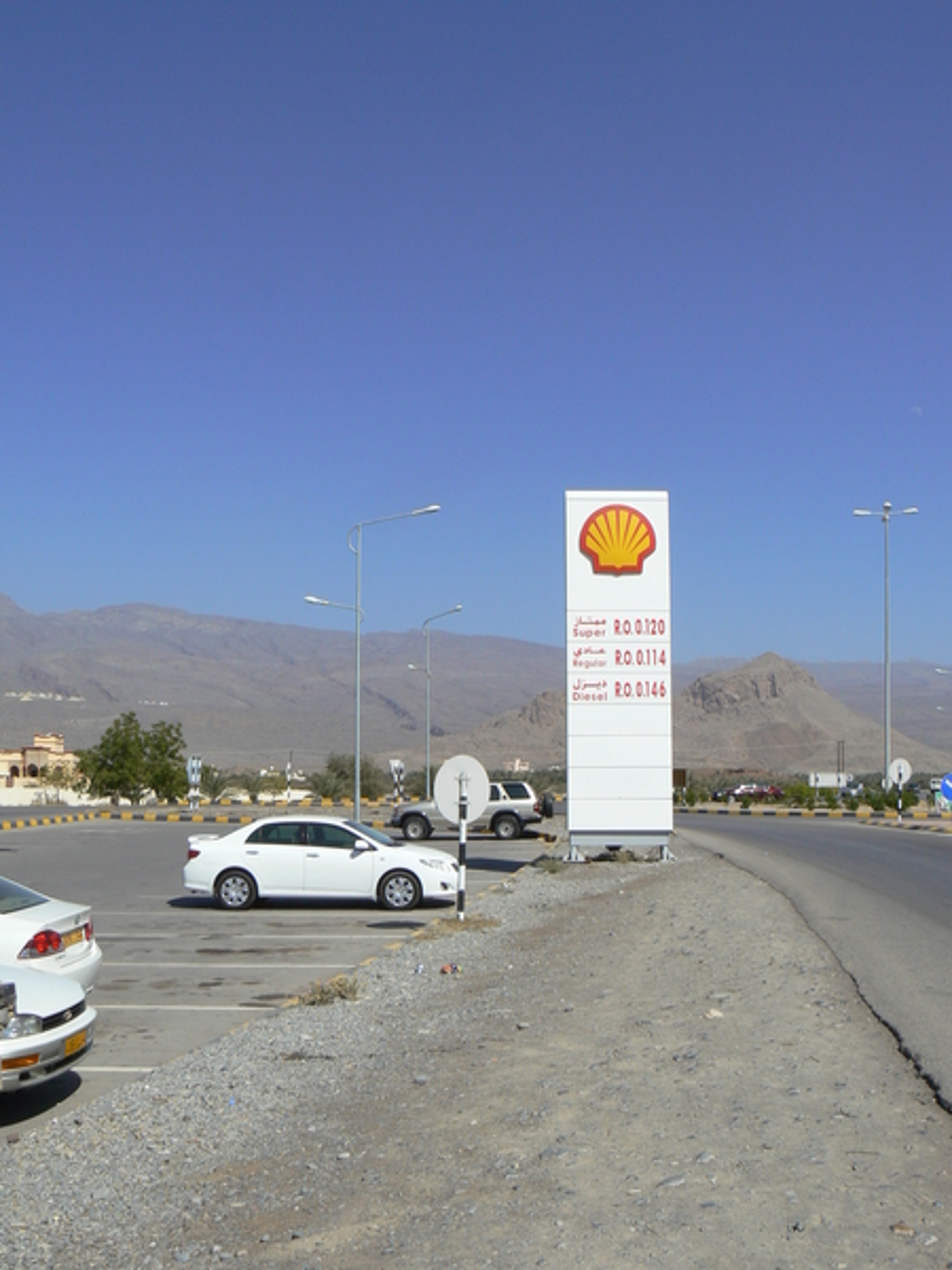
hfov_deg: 39.7
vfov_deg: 51.4
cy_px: 635
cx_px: 476
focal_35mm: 36
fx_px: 1320
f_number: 8
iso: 80
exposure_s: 1/500
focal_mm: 6
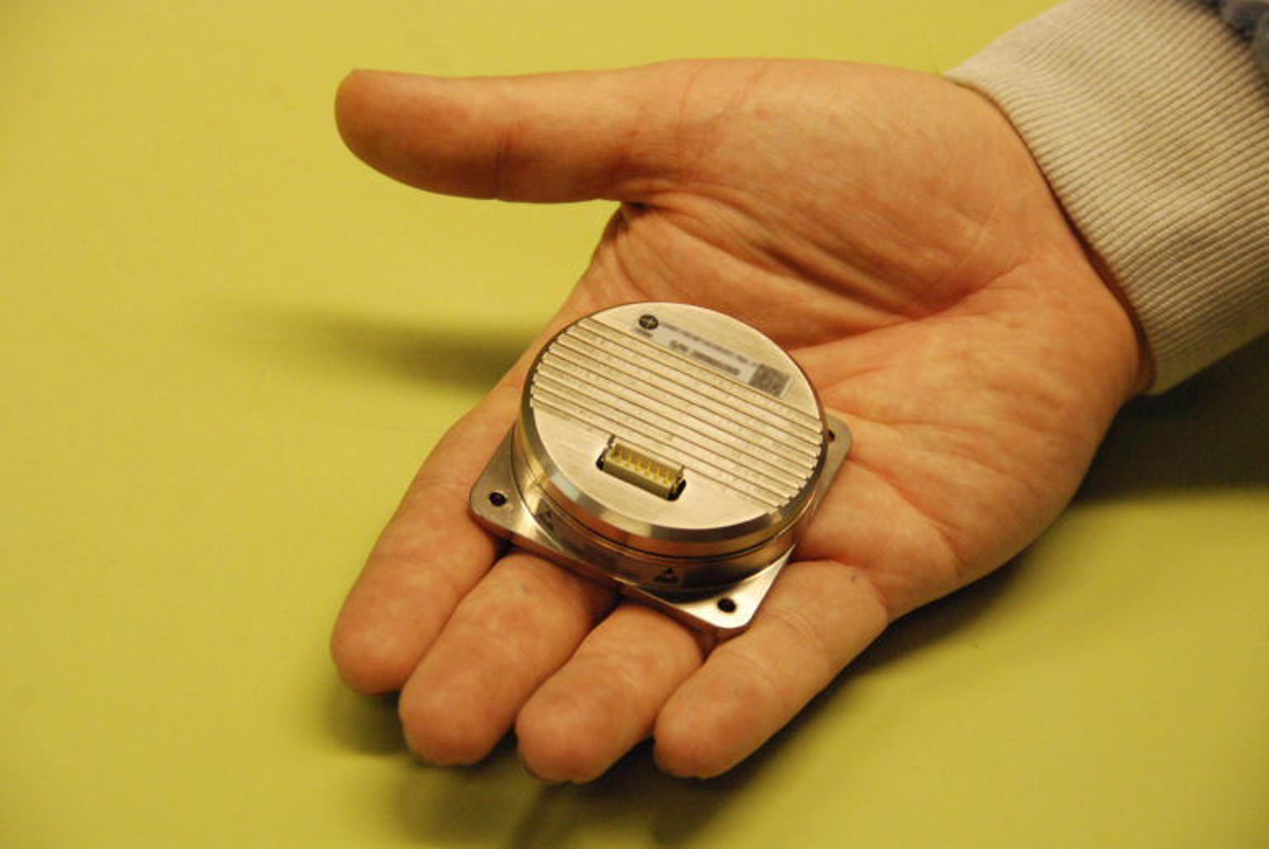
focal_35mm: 147
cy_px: 424
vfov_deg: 9.4
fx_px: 5188
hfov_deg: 13.9
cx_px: 634
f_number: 5.6
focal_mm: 98
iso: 1600
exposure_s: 1/80
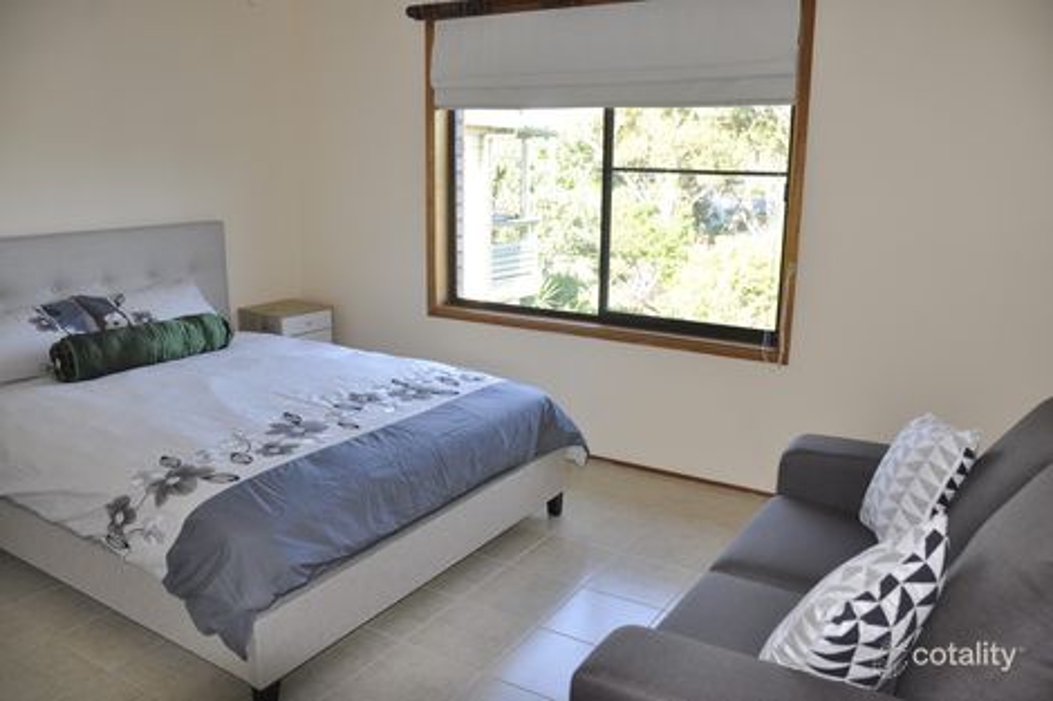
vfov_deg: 47.9
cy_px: 350
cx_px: 526
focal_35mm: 27
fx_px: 789
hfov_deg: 67.4
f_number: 3.5
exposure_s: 1/125
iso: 400
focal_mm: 18
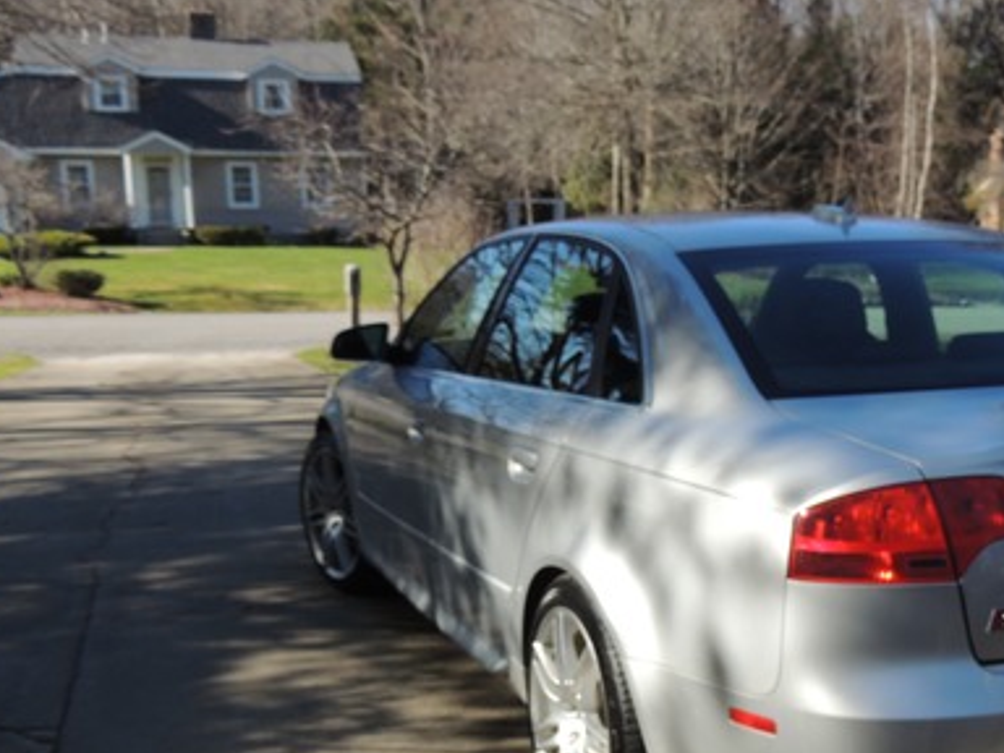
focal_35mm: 50
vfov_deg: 28.8
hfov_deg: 37.5
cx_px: 716
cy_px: 526
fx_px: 1450
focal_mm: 5.3
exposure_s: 1/640
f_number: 3.1
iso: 100
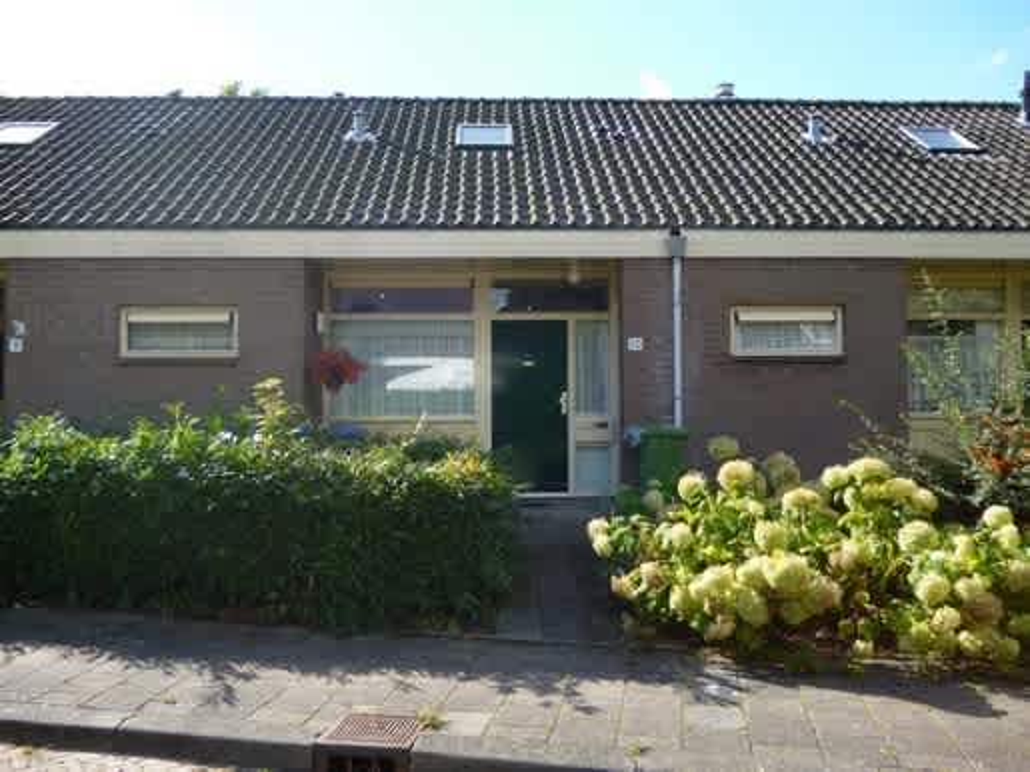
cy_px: 386
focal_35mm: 28
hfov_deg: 63.5
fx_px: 833
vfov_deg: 49.7
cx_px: 515
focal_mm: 5
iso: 100
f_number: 3.1
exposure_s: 1/320
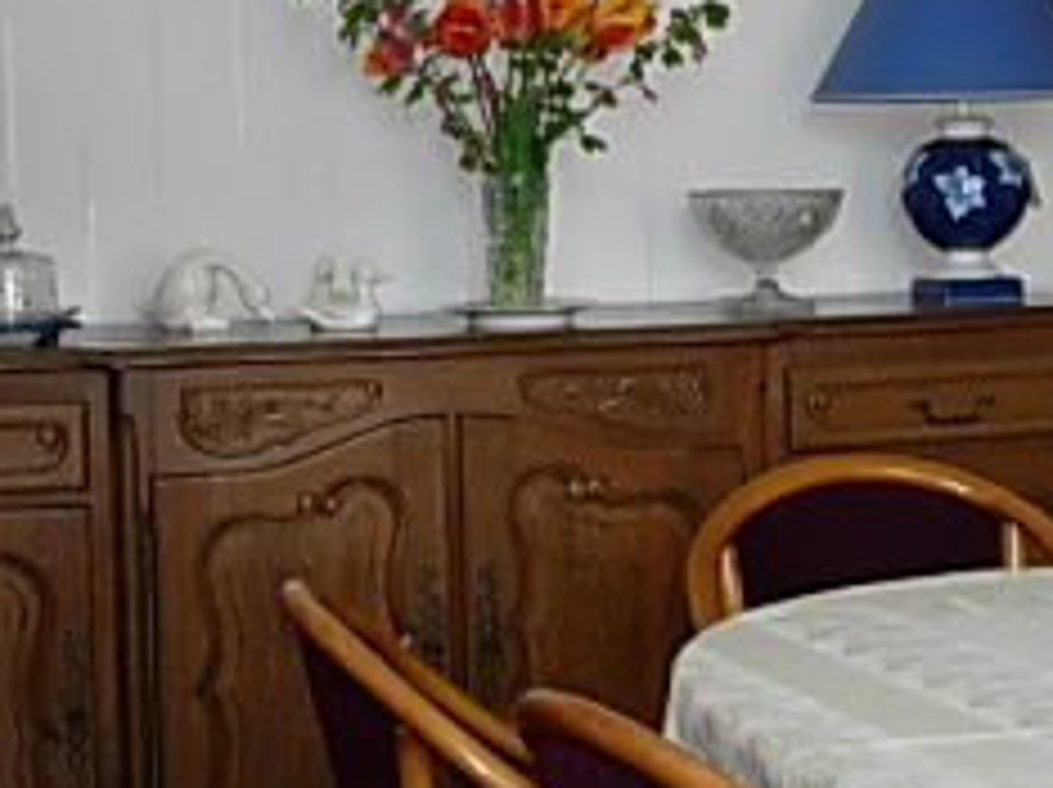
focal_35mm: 104
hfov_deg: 18.9
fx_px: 3160
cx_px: 562
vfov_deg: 14.2
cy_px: 234
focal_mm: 7.8
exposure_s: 1/32
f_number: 2.8
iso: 79
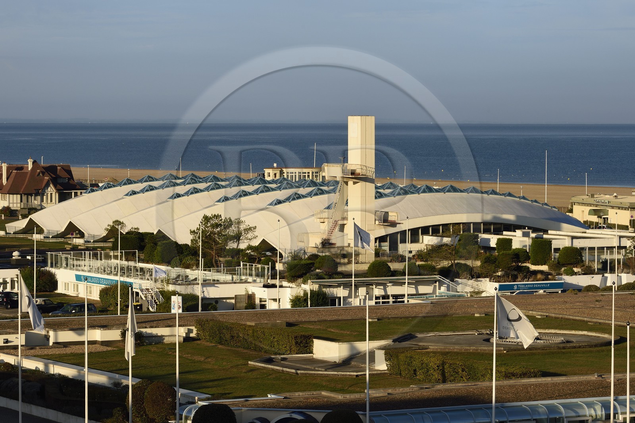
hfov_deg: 15.8
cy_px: 212
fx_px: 2292
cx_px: 318
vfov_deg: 10.5
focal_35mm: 130
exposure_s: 1/320
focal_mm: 130
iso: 200
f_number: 11
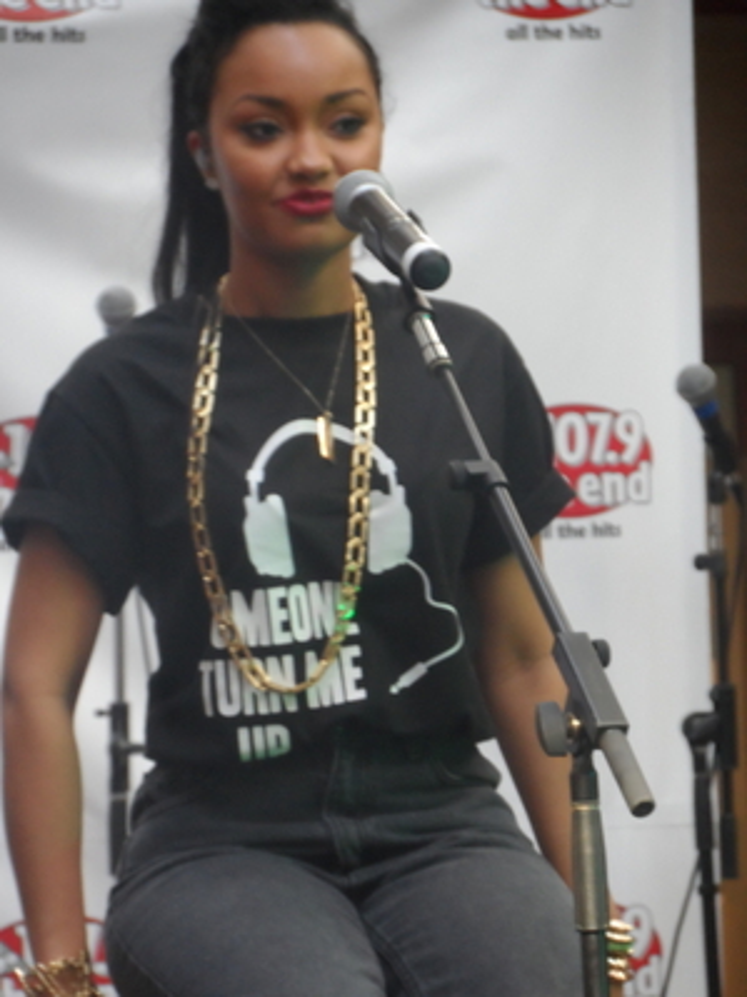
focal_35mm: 306
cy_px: 498
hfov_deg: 4.9
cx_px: 374
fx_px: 8809
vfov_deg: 6.5
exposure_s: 1/90
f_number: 5.2
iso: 320
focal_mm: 49.7
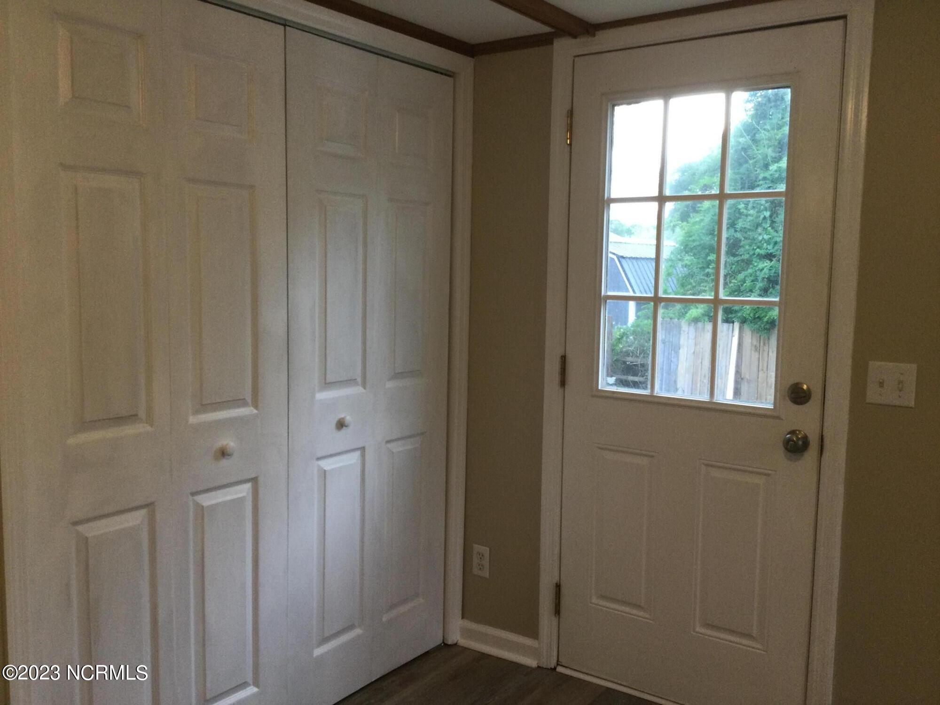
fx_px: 842
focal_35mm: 31
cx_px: 470
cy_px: 352
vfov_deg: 45.4
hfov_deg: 58.4
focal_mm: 3.3
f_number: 2.4
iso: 64
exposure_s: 1/30
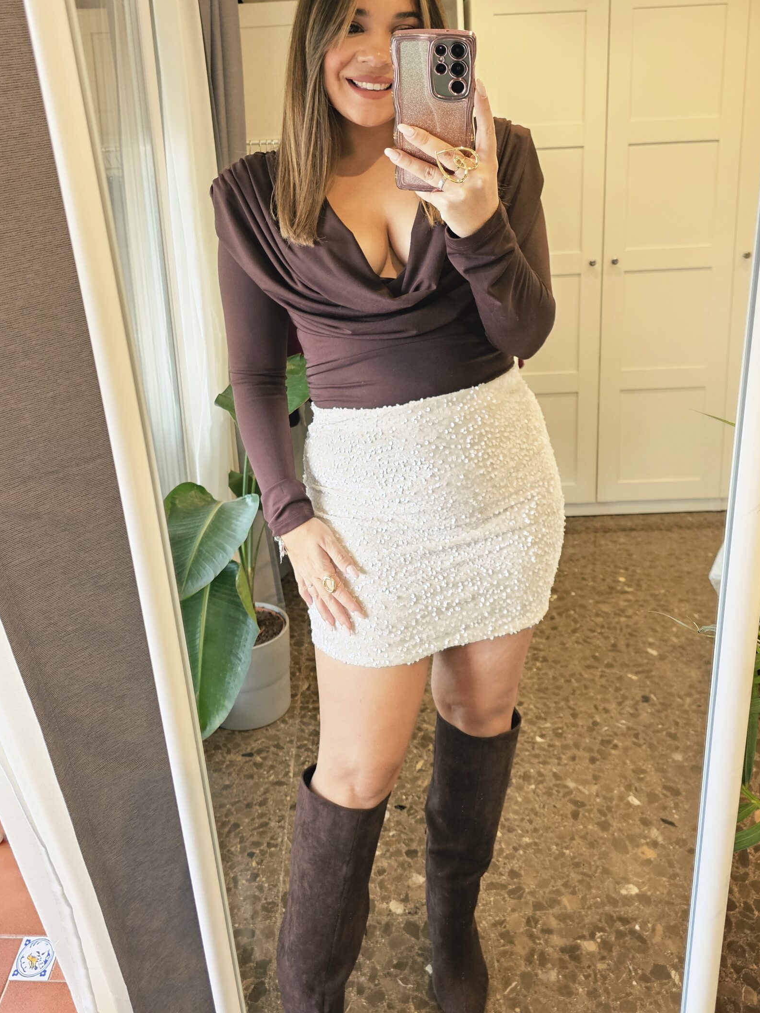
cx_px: 361
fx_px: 820
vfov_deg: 62.8
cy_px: 400
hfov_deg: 49.7
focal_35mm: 28
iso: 400
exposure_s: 1/100
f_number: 1.7
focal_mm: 6.3
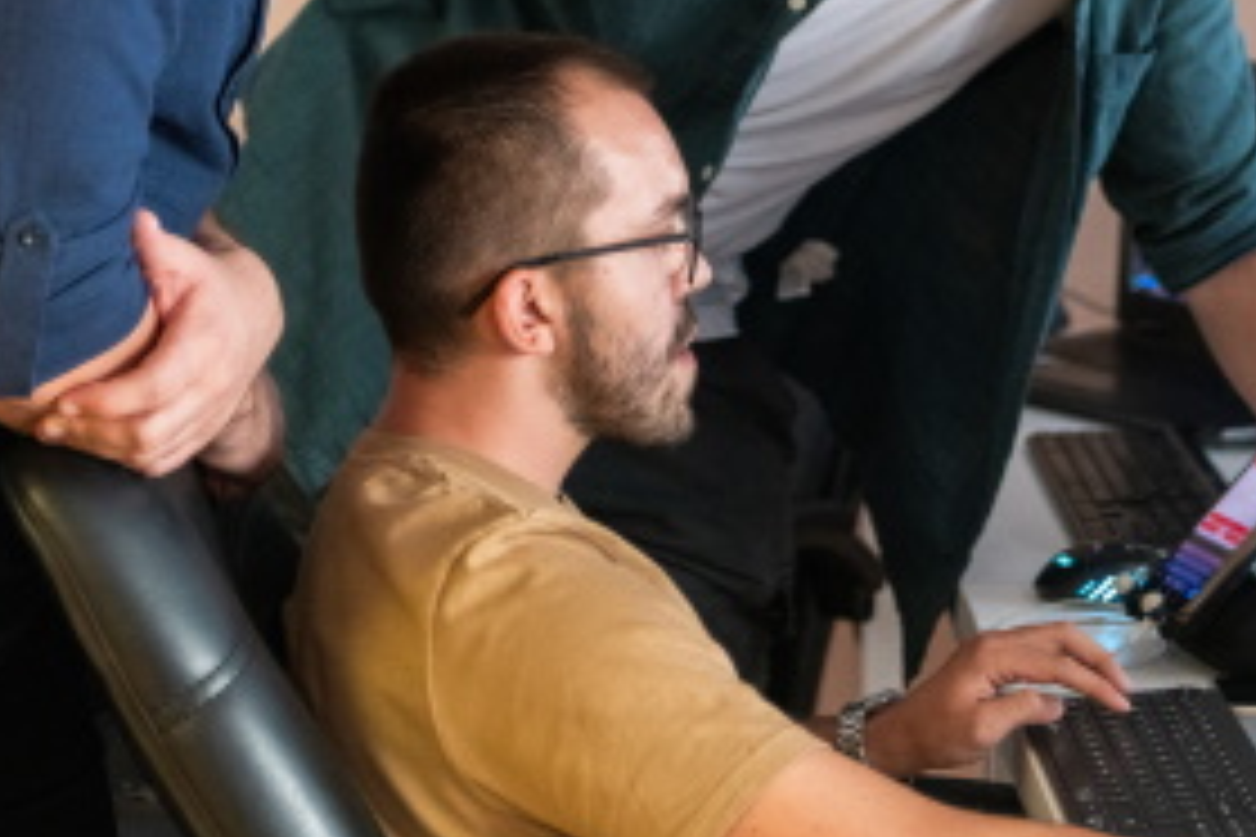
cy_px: 54
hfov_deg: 18.2
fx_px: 3907
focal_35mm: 112
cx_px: 815
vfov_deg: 12.1
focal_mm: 52
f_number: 2.8
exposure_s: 1/200
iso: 2000
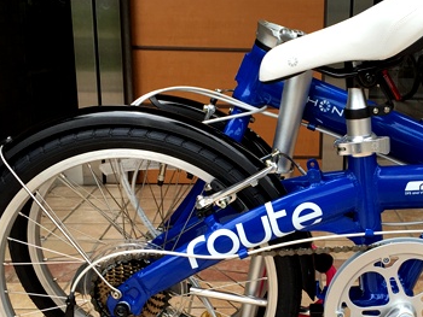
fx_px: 648
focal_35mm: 53
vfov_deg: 27.4
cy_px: 207
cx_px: 302
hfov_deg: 35.6
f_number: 2.2
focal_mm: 4.15
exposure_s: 1/638
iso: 32
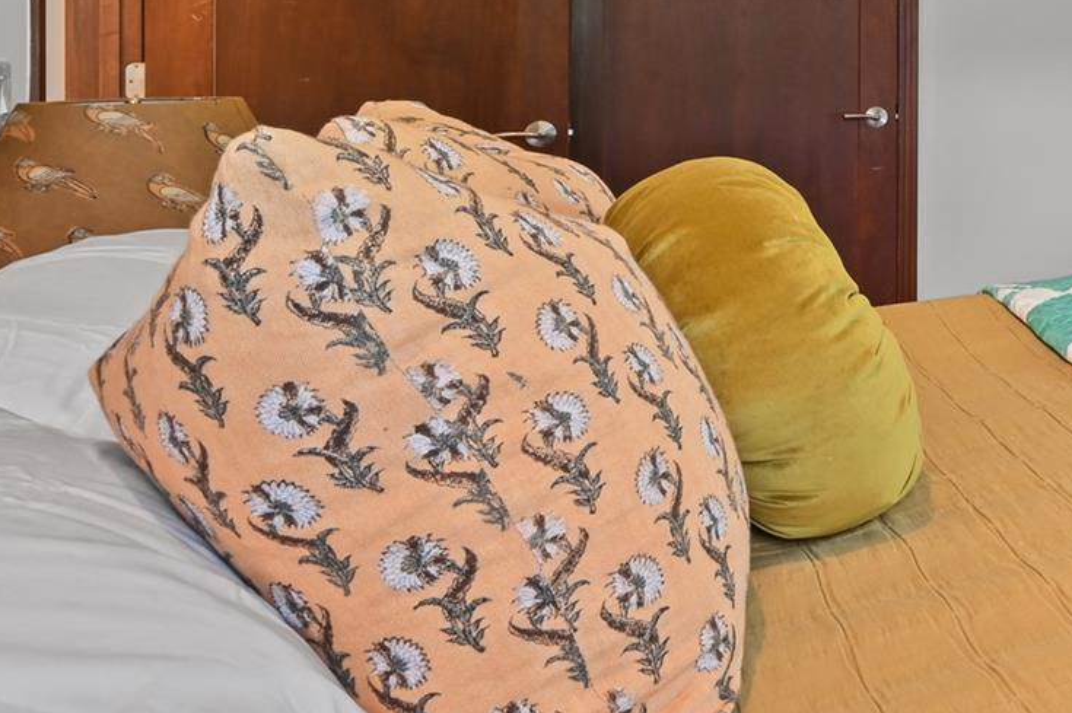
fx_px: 1161
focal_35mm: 39
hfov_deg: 33.5
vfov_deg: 32.2
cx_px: 1441
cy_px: 51
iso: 200
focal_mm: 14
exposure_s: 1.3
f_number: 14
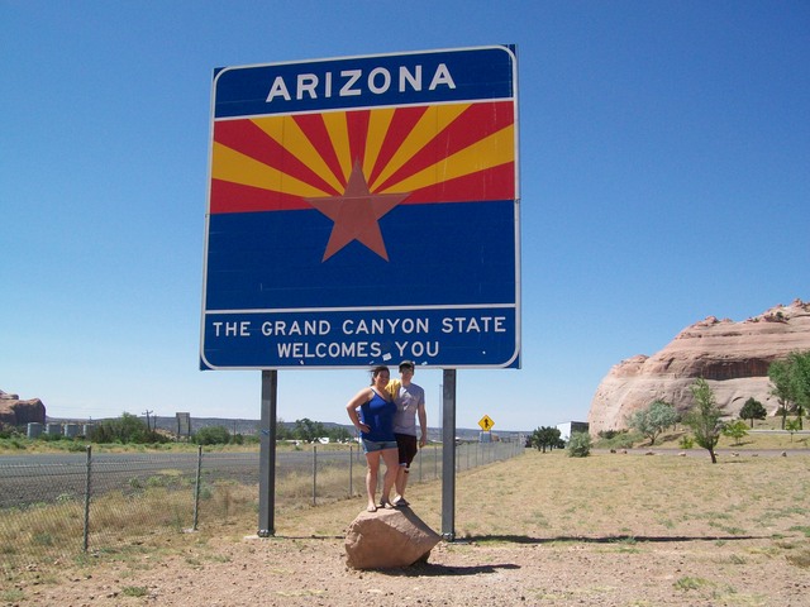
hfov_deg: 51.4
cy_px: 304
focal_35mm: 36
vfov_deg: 39.7
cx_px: 405
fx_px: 842
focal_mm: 6
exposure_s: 1/500
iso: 64
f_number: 4.8
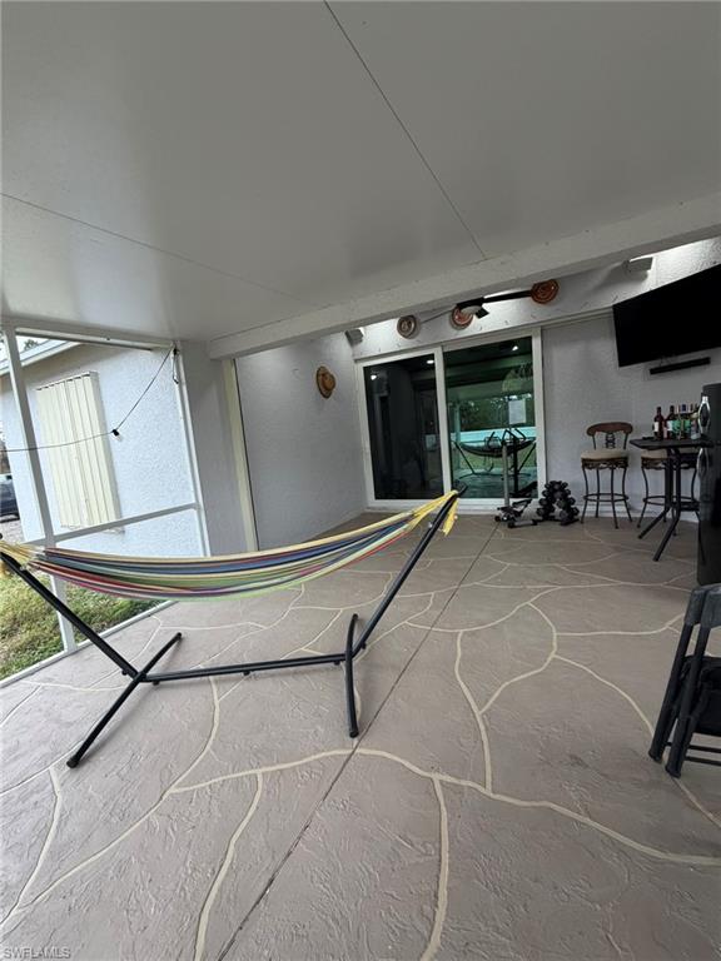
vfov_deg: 102.1
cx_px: 360
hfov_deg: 85.7
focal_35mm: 14
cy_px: 480
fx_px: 389
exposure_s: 1/121
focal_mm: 2.22
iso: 160
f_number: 2.2
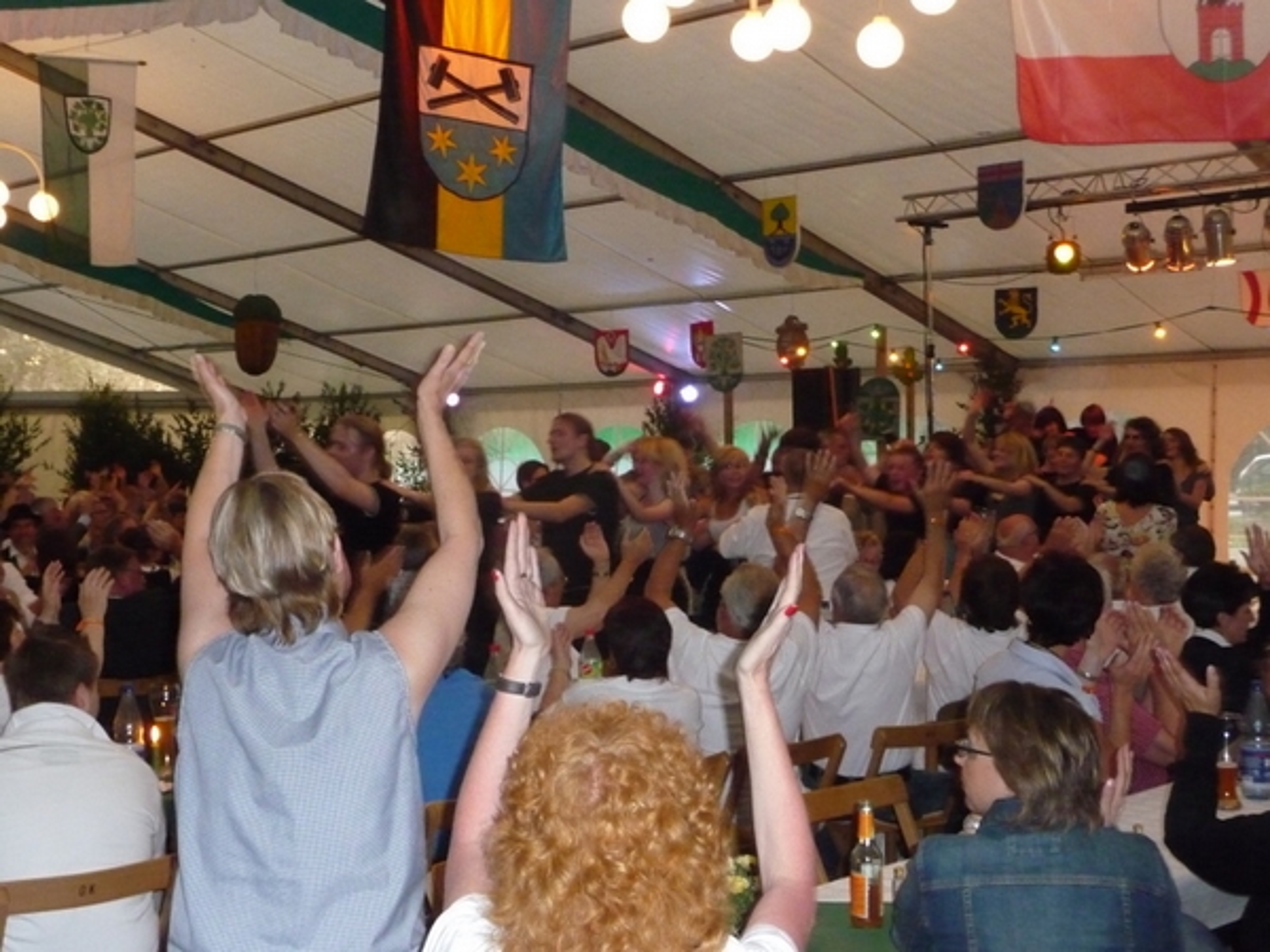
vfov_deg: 30.3
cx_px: 635
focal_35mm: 48
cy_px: 476
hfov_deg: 39.7
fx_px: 1761
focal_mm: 8
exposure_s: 1/30
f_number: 4.2
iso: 800
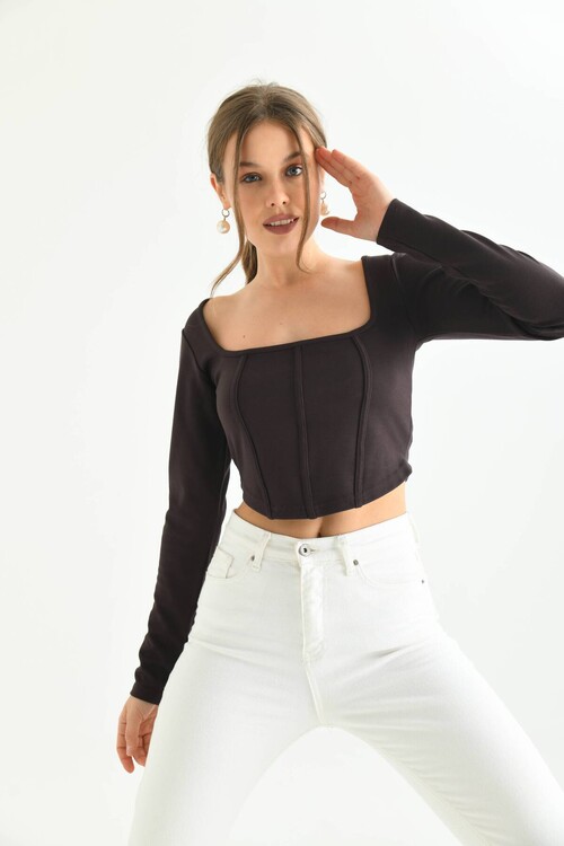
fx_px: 1128
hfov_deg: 28.1
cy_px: 423
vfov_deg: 41.1
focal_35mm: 48
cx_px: 282
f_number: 5.6
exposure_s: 1/125
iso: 160
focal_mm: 48
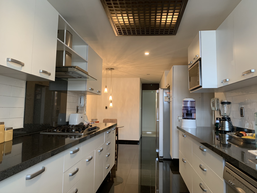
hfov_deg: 67.3
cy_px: 96
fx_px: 193
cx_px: 128
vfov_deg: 53.1
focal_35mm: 26
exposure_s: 1/60
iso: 250
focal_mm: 4.25
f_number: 1.8
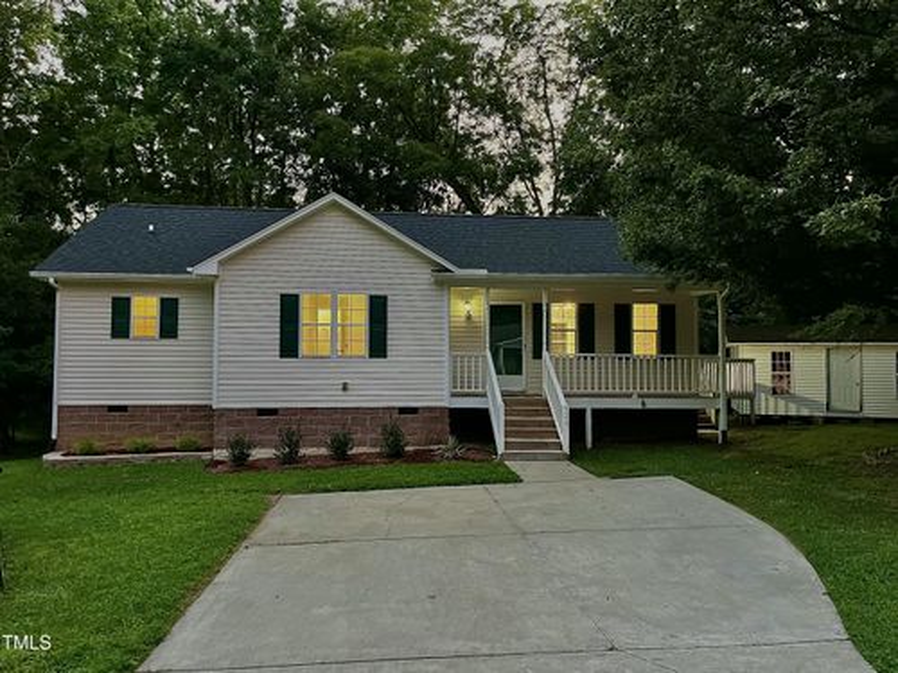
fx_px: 674
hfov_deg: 67.3
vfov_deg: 53.1
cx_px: 449
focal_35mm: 26
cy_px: 336
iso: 640
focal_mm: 5.1
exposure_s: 1/40
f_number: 1.6
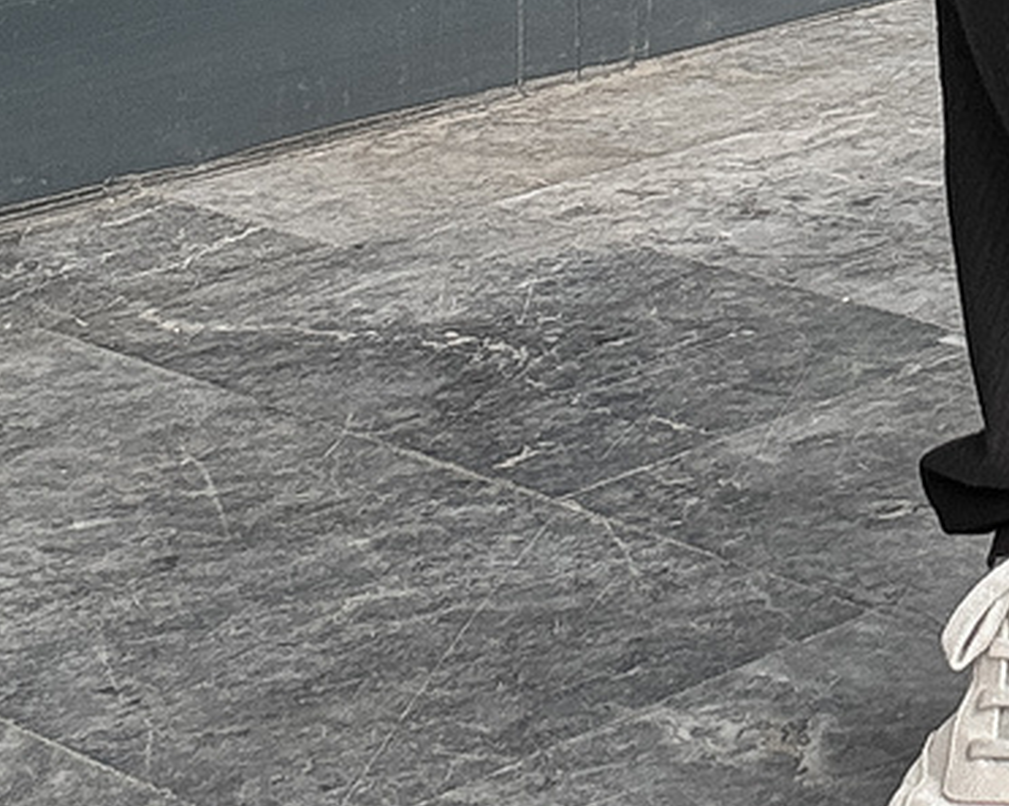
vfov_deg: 11.5
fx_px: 3760
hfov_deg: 14.6
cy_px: -586
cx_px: 1345
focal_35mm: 126
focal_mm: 2.69
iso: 20
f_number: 1.9
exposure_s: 1/125
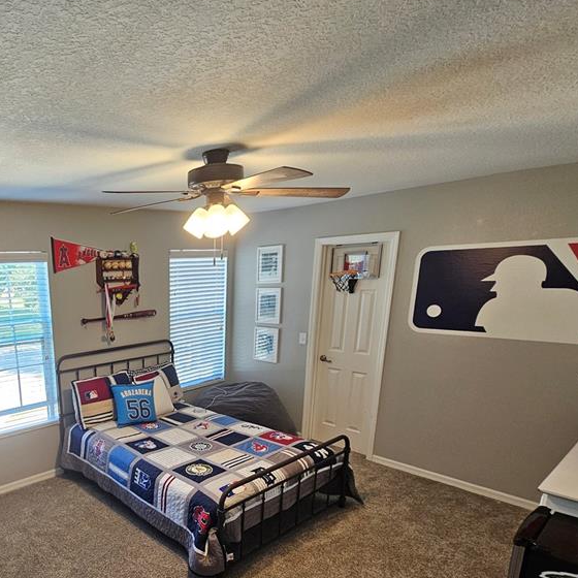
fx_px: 397
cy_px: 380
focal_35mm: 21
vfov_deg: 70.3
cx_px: 114
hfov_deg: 65.5
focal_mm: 2.2
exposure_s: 1/60
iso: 160
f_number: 2.2
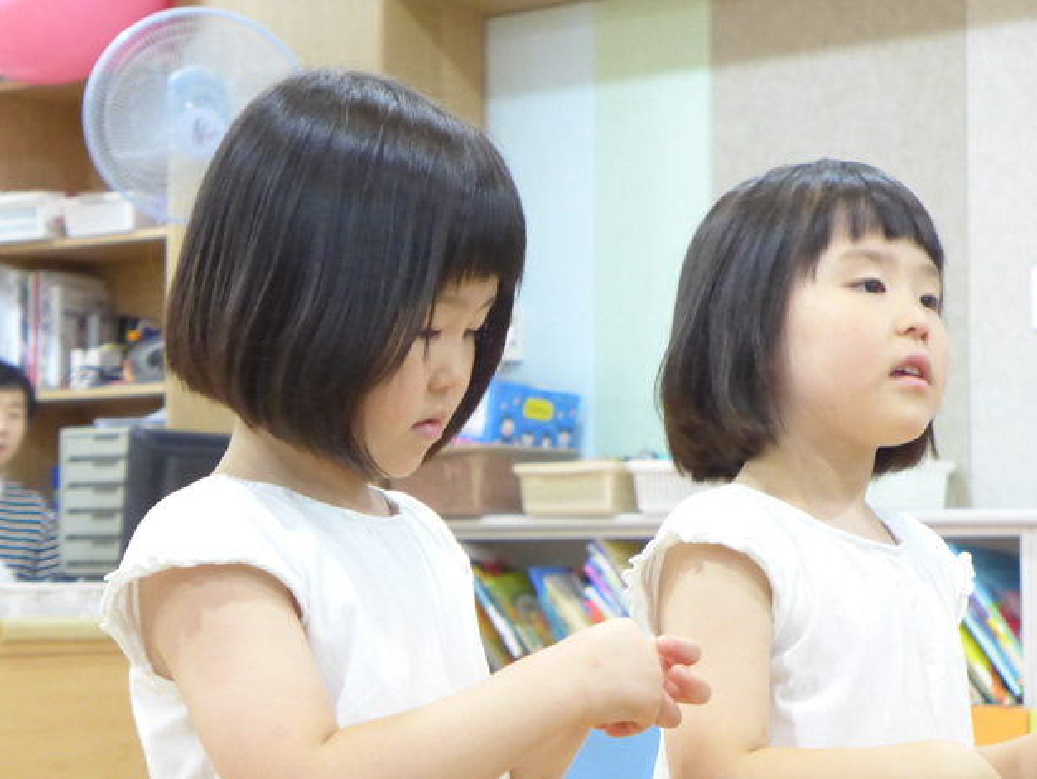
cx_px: 525
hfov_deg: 21.3
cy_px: 391
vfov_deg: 16.1
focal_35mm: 92
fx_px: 2757
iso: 1600
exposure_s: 1/250
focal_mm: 17.7
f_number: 2.3
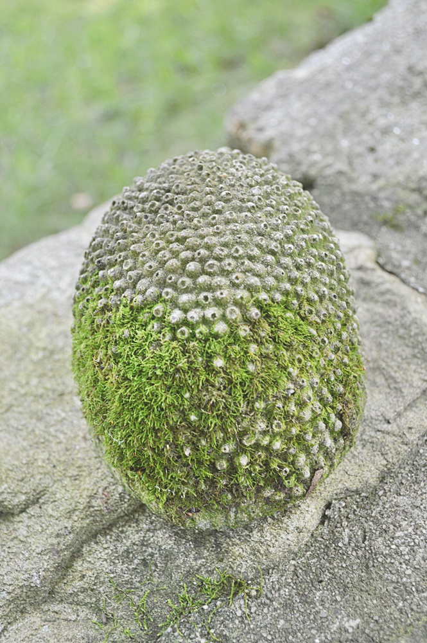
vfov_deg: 38.9
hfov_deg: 26.4
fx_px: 909
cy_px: 322
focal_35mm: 51
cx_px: 214
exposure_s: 1/50
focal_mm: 34
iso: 400
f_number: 5
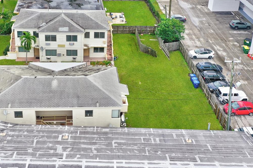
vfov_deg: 29.7
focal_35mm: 45
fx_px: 316
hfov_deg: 42.8
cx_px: 76
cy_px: 59
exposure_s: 1/400
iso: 100
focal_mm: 10.3
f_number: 5.6
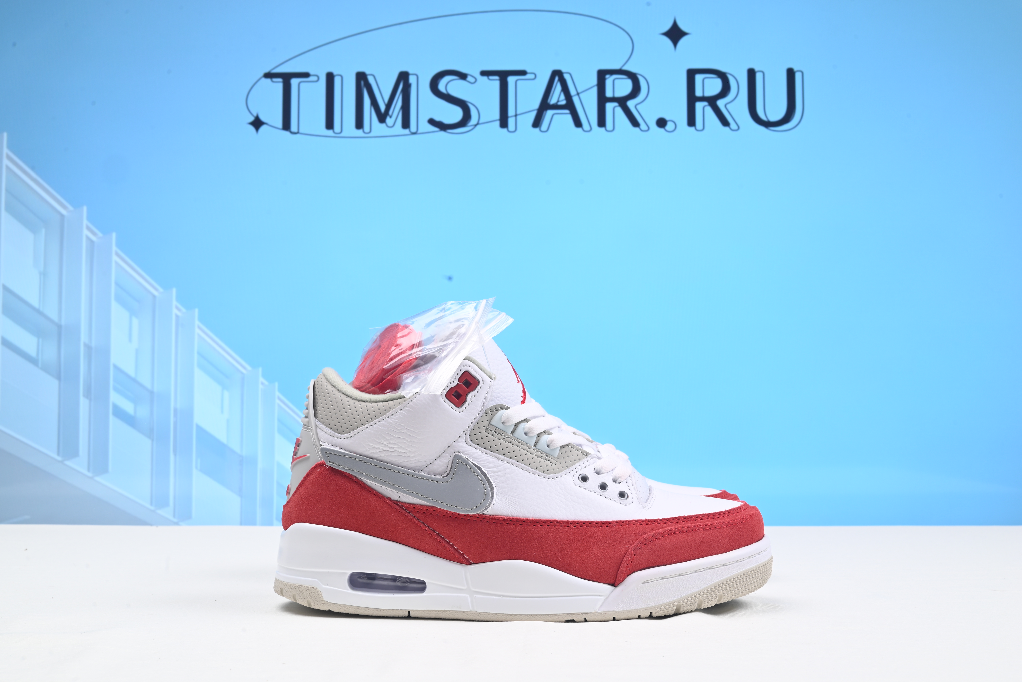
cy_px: 341
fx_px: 1164
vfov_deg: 32.7
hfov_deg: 47.4
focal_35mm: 41
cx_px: 511
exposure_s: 1/2
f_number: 16
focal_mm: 41
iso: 100
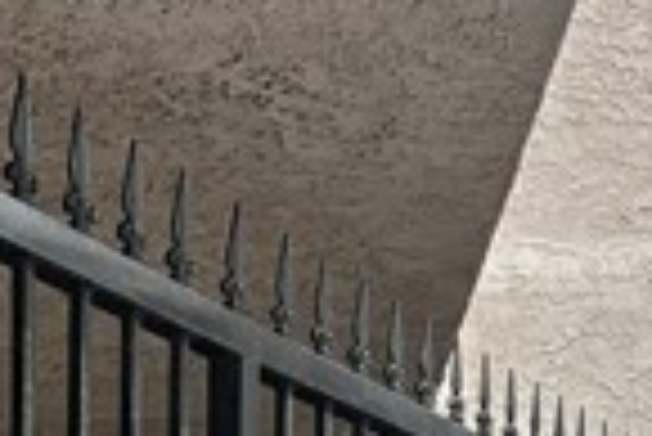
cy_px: 948
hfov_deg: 17.0
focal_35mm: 119
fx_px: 2157
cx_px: 103
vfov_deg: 10.4
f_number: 1.5
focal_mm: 5.7
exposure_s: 1/60
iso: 160
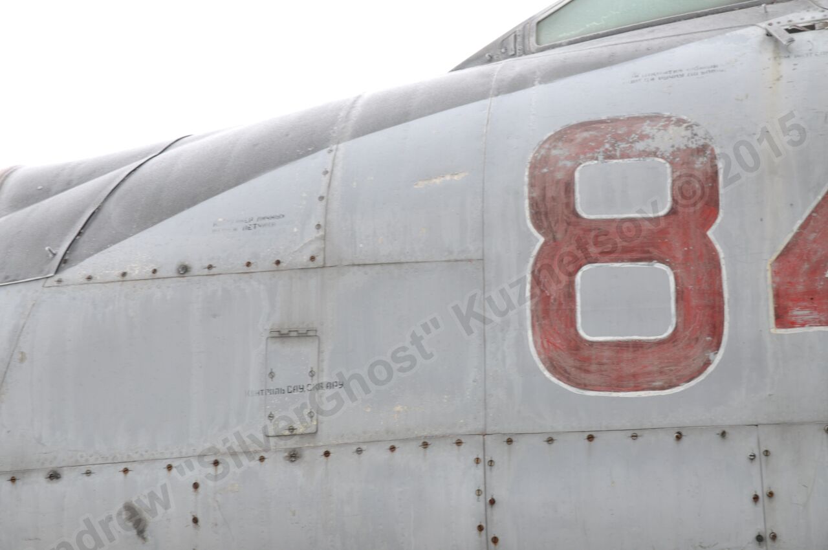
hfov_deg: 27.0
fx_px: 1723
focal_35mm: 75
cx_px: 414
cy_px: 275
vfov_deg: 18.1
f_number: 5
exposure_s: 1/60
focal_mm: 50
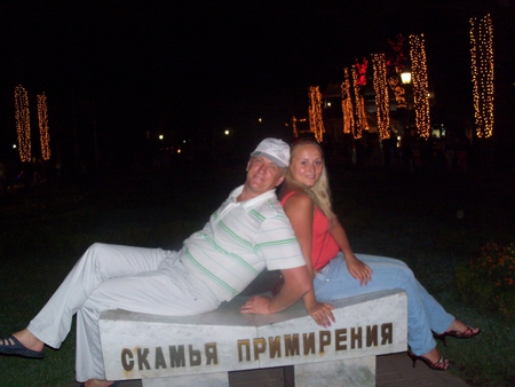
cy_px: 194
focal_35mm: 35
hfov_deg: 52.6
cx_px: 258
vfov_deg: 40.7
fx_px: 521
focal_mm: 6.3
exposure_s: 1/30
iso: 200
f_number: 3
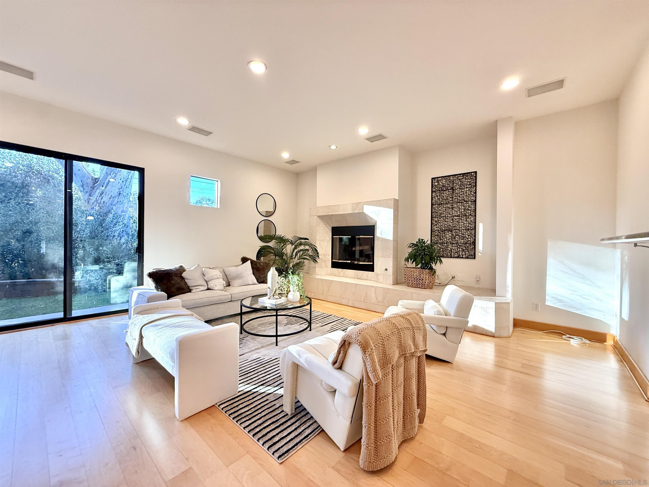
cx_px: 324
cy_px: 244
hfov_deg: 102.1
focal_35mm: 14
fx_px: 262
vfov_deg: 85.7
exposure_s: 1/120
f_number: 2.2
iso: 320
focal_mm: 2.22
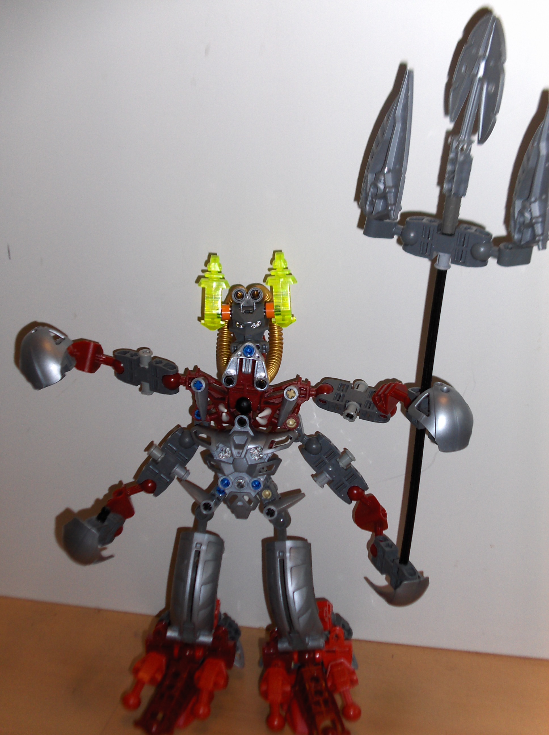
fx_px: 975
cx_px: 274
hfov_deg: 31.4
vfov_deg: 41.3
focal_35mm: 46
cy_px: 368
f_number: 3.2
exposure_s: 1/60
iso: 57
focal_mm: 9.5
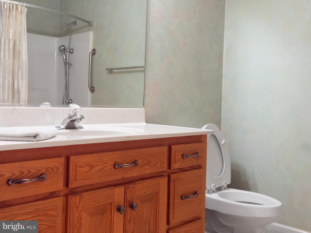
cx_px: 156
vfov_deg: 38.7
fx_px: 332
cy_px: 116
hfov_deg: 50.1
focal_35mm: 37
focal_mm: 18
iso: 200
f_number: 3.5
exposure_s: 1/60
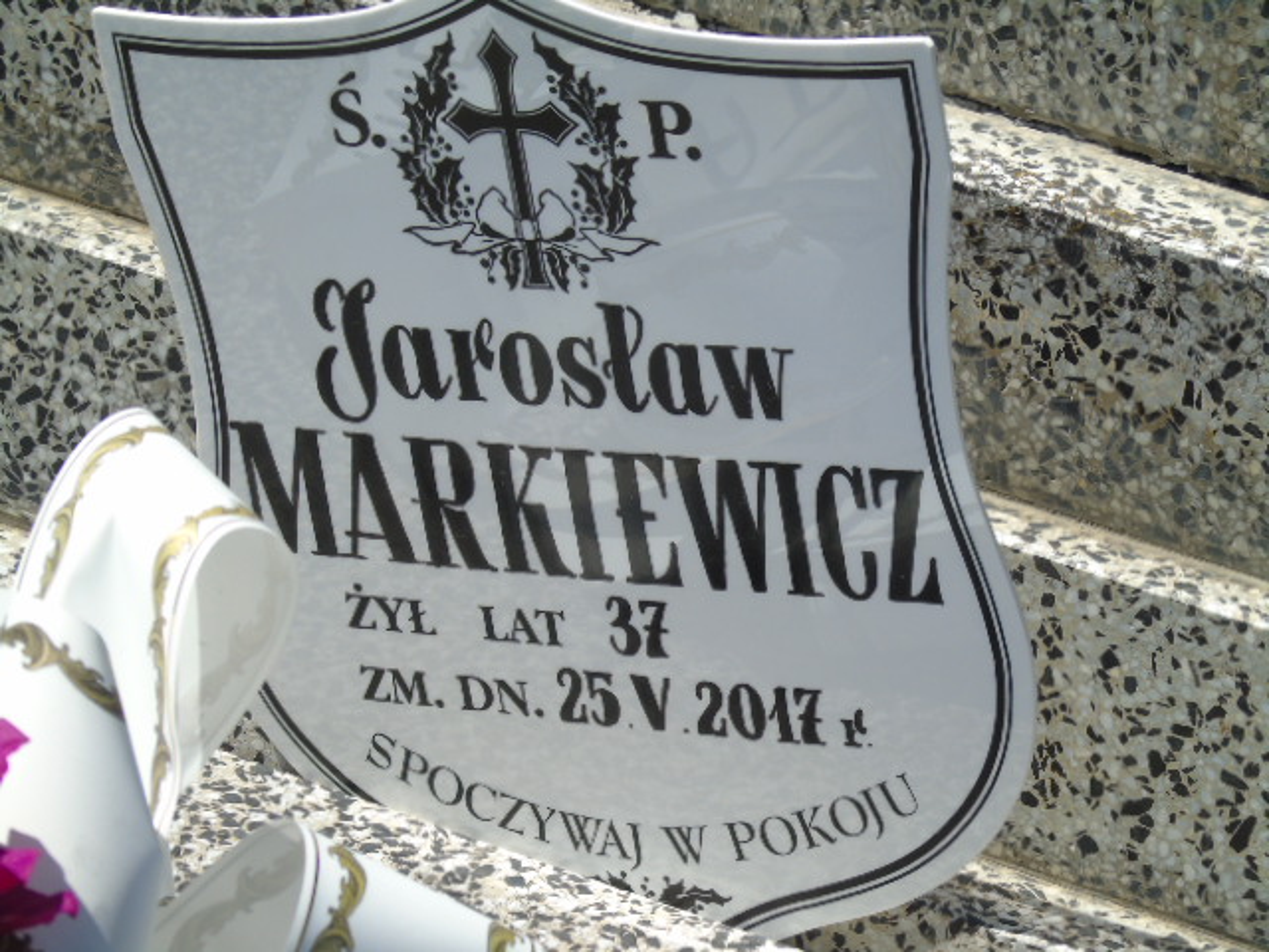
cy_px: 476
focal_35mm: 243
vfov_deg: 6.1
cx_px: 634
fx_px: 8908
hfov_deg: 8.1
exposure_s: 1/400
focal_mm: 43
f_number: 4.8
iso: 80
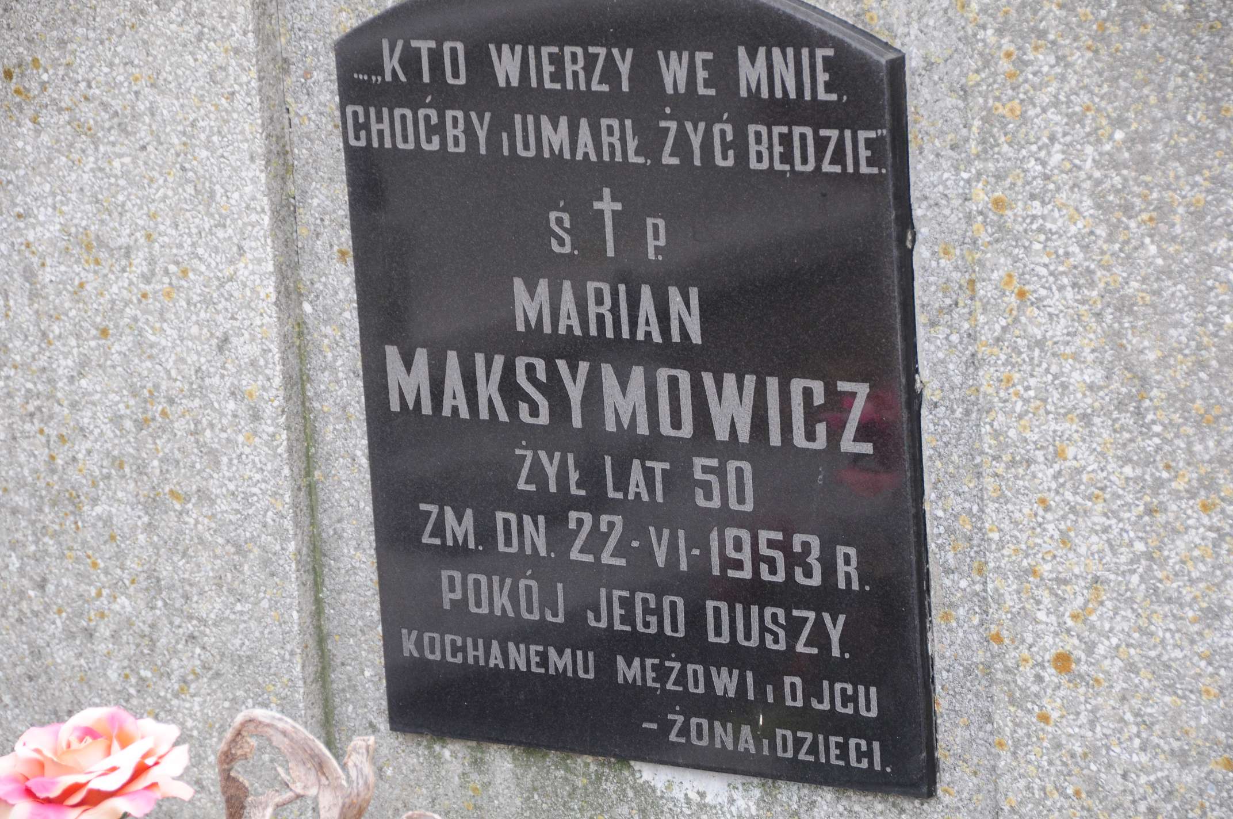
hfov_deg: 13.1
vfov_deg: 8.7
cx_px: 616
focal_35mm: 158
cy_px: 410
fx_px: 5388
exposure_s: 1/80
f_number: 7.1
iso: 500
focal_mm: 105
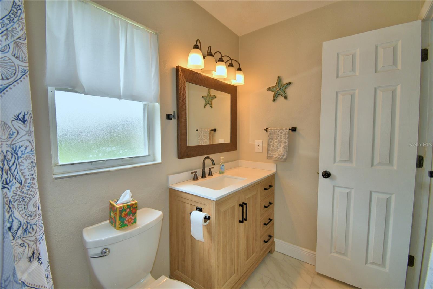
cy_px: 144
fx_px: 180
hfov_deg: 100.4
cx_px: 216
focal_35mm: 15
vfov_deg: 77.3
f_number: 4.5
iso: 100
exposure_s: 1/100
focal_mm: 10
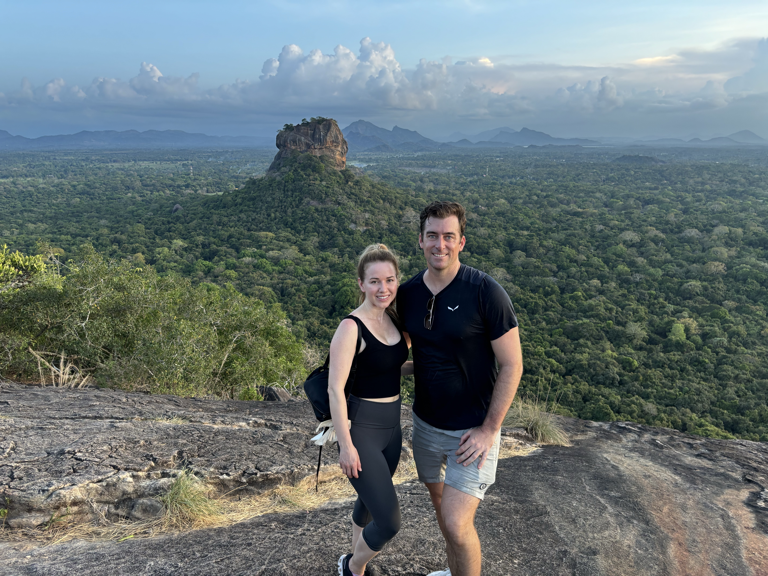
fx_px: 577
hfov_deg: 67.3
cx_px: 384
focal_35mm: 26
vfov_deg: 53.1
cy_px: 288
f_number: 1.6
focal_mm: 5.96
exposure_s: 1/66
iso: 125
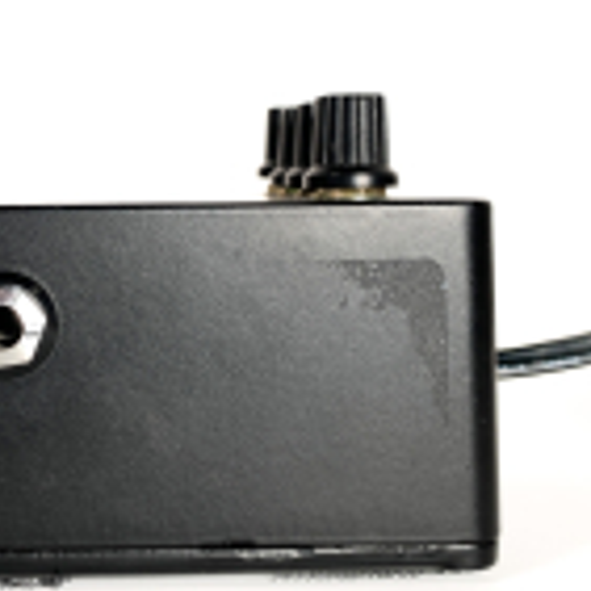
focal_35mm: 65
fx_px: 1256
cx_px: 122
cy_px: 260
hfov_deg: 26.0
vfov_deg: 26.5
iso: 25
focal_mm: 4.25
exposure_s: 1/125
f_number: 1.8
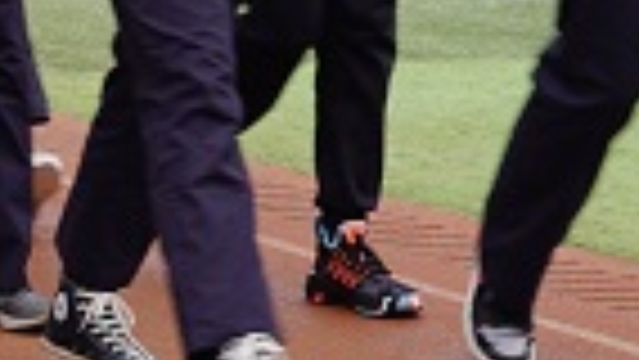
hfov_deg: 7.4
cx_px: -824
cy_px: -371
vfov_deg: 4.3
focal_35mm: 276
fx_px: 4678
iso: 100
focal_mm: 49
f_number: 6.3
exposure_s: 1/100
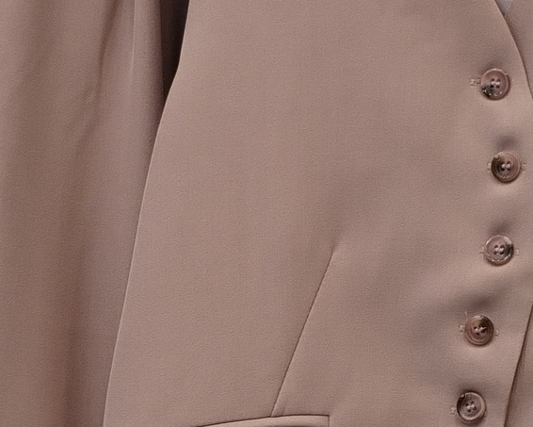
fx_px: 1893
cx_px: 345
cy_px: 394
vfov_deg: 12.7
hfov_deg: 16.0
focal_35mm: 120
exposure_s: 1/60
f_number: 1.8
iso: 302
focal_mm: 4.75
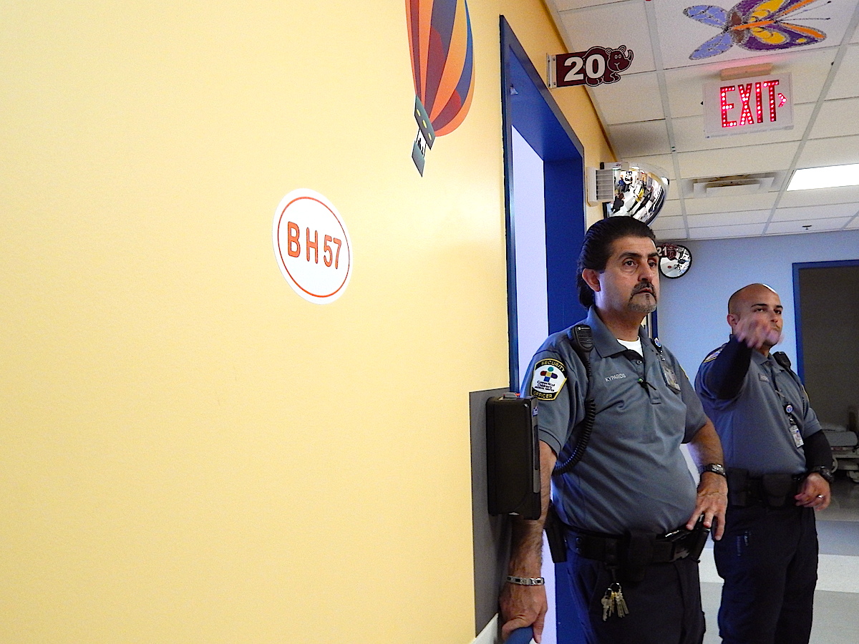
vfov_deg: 45.4
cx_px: 430
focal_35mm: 31
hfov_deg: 58.4
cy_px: 322
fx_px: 769
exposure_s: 1/25
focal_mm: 5.6
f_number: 3.2
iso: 400
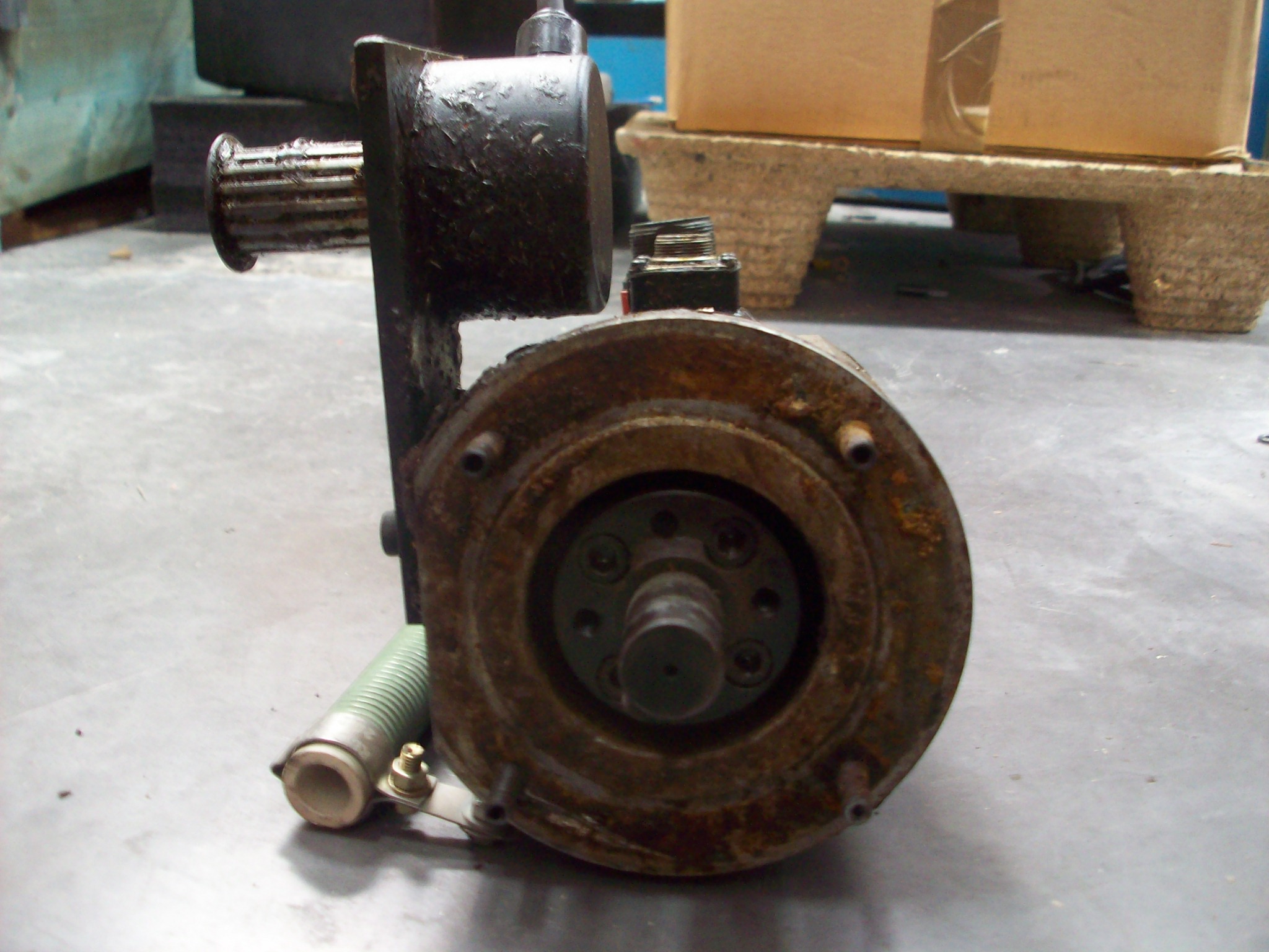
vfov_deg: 41.8
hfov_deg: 54.0
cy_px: 476
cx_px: 634
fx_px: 1246
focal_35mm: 34
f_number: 2.8
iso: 160
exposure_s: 1/13.1
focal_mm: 5.7
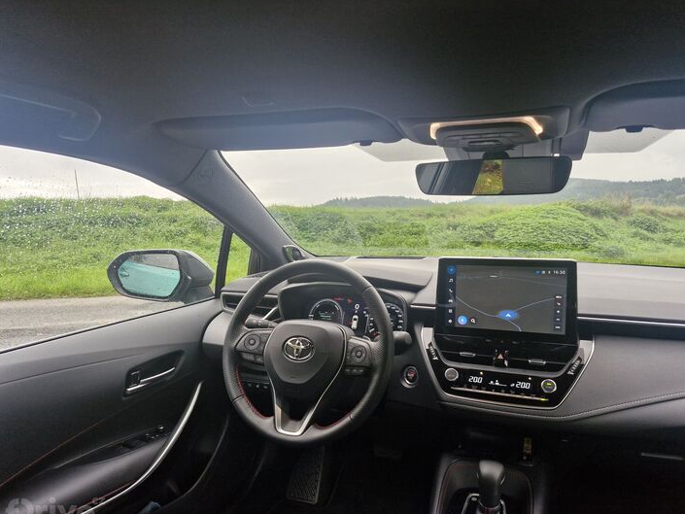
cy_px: 266
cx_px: 355
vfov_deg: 56.8
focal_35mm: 24
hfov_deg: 71.6
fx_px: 475
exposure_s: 1/180
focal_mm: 5.54
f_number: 1.8
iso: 160
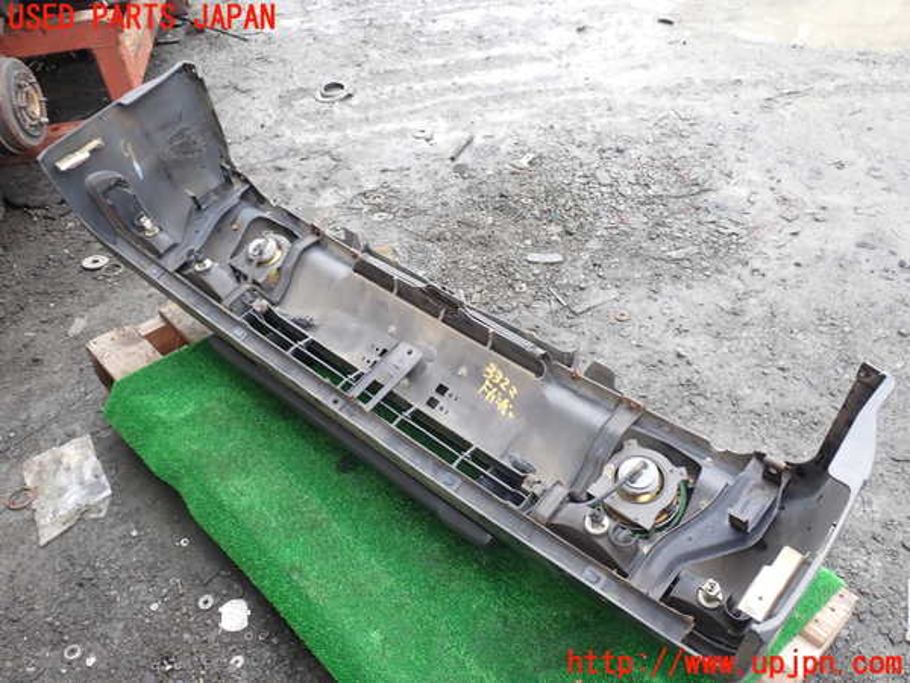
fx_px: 789
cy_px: 342
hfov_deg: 60.0
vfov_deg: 46.8
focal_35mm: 30
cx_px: 455
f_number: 3.2
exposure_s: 1/60
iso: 100
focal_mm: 5.4
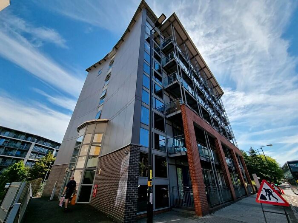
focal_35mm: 13
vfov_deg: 89.9
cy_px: 112
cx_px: 149
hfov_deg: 106.2
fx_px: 112
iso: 50
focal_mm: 2.2
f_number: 2.2
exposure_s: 1/1792
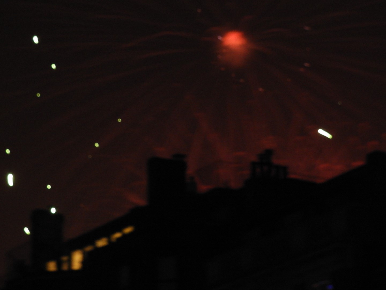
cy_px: 145
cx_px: 193
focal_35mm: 170
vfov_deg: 8.7
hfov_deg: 11.6
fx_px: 1896
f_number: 5.2
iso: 800
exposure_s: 1/2.5
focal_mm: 30.5
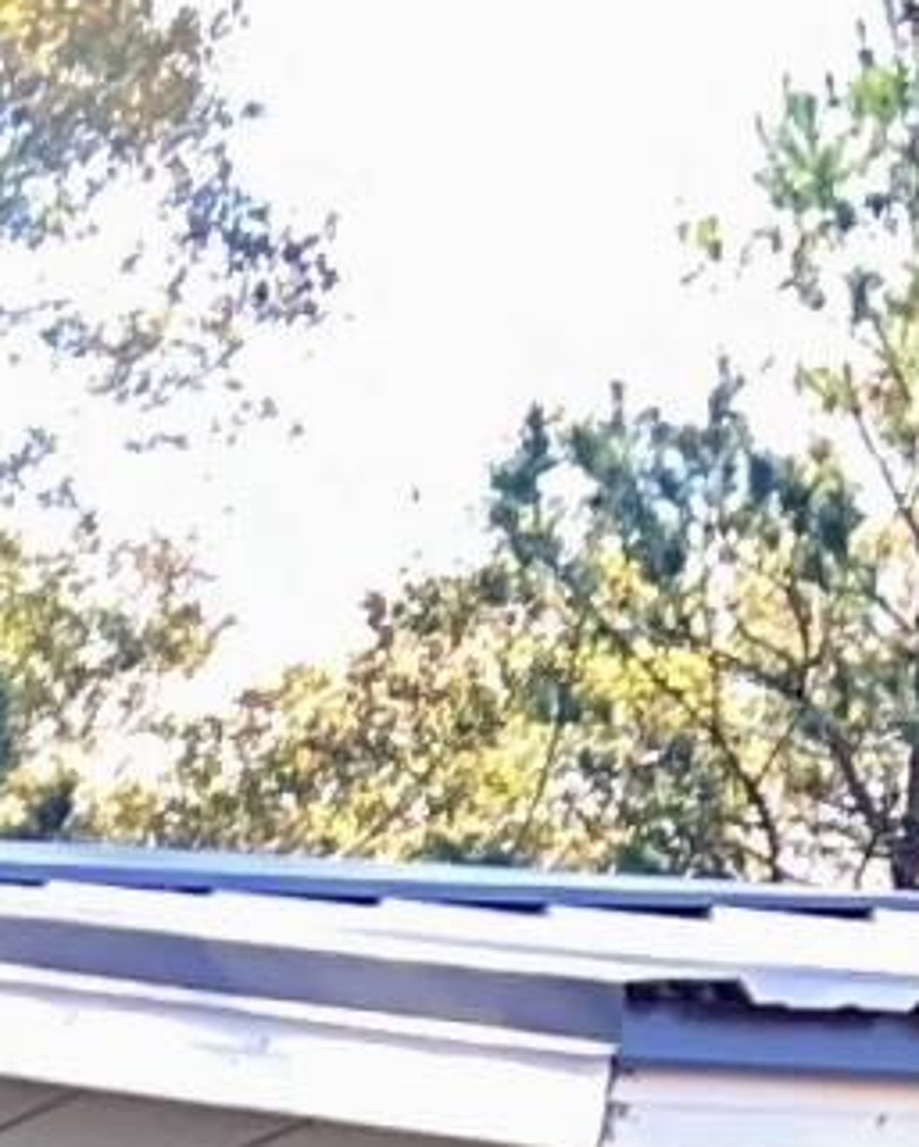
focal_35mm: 237
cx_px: -1795
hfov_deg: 6.1
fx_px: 8054
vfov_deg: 7.2
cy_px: 3473
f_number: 1.5
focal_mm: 5.7
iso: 40
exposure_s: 1/287
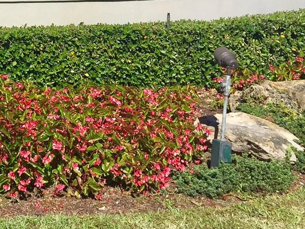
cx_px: -92
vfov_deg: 18.3
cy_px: -35
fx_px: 678
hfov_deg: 22.6
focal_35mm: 77
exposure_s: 1/4950
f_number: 2.2
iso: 32
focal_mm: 4.15
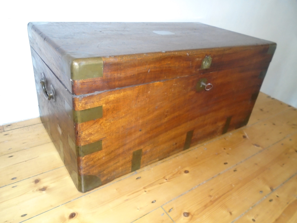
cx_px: 148
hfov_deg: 67.3
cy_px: 112
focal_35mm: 26
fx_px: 223
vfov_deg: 53.1
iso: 400
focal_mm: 4.6
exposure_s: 1/30
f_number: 3.2
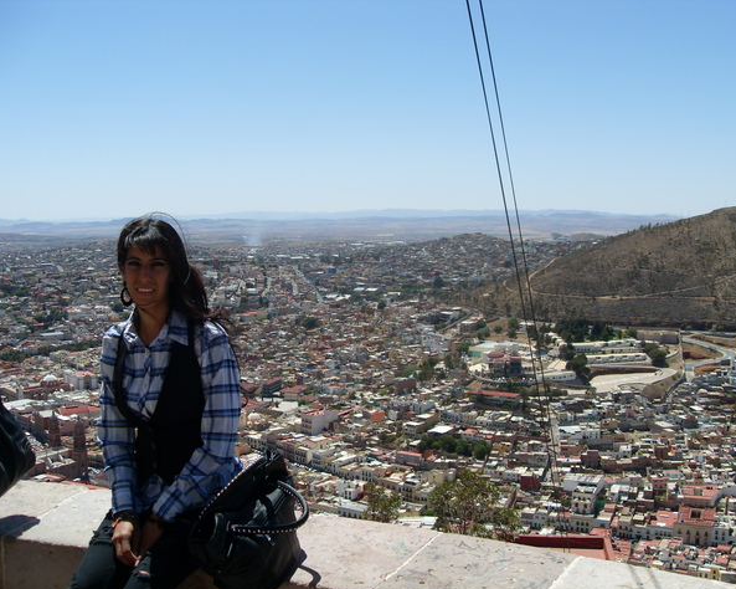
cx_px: 387
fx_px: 849
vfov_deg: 38.2
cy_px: 297
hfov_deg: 46.8
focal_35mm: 39
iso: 80
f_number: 7
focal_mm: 6.3
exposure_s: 1/350
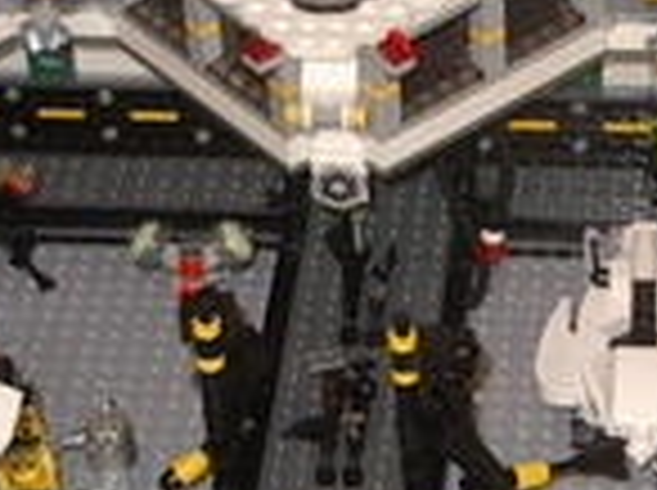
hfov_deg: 11.8
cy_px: 265
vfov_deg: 8.9
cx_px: 585
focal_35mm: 167
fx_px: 3164
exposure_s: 1/60
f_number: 2.6
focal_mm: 5.8
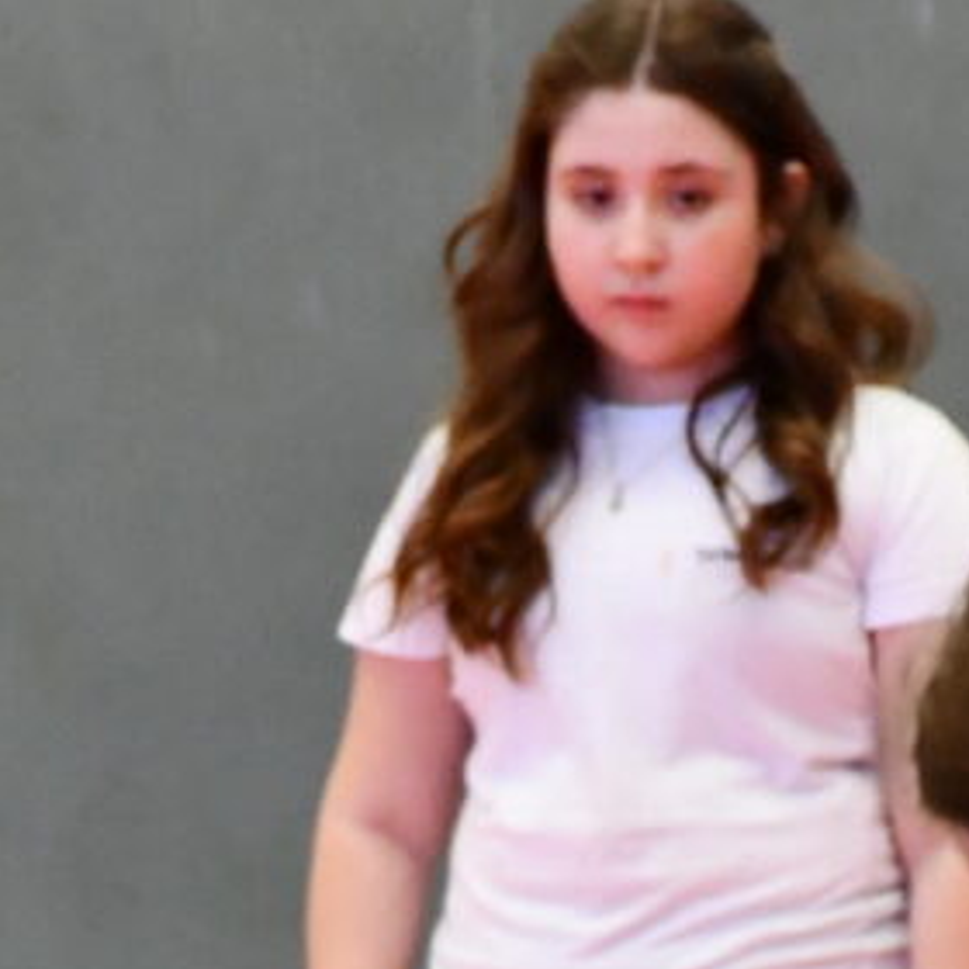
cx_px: 436
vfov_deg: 1.9
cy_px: 1547
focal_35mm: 916
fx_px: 29010
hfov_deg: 1.9
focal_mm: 105
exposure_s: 1/125
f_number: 5.6
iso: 3200
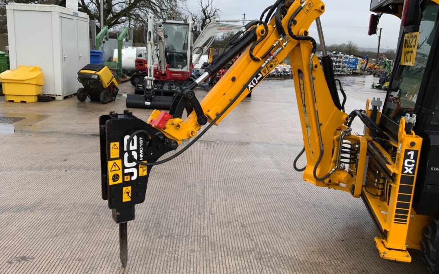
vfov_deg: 40.6
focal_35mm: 31
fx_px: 371
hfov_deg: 61.2
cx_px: 218
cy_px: 132
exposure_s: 1/294
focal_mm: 3
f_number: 1.8
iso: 16
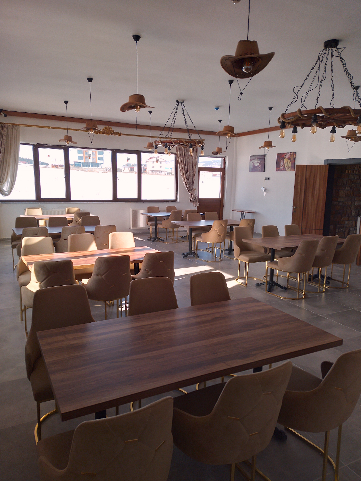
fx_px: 487
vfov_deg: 52.6
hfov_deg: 40.7
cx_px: 180
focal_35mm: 35
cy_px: 240
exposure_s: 1/111
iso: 50
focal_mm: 3.94
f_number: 2.4
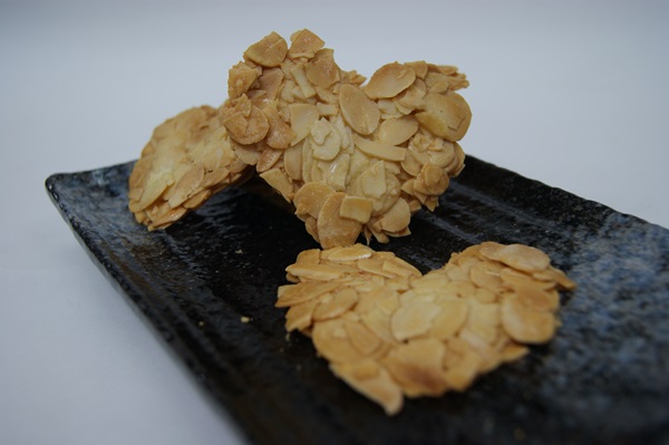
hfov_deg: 49.6
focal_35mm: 39
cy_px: 222
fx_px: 724
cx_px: 334
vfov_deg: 34.2
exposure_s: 1/40
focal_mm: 26
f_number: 4
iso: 125
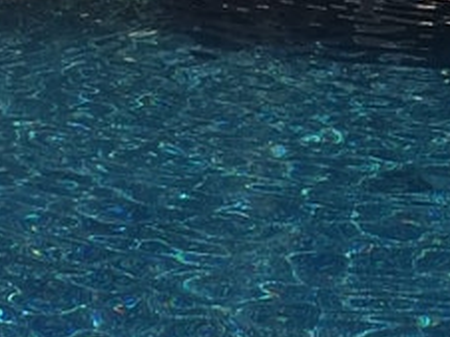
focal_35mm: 177
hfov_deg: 10.9
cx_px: 624
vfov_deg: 8.3
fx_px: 2299
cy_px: -14
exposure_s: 1/1001
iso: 32
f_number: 2.2
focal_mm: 4.12
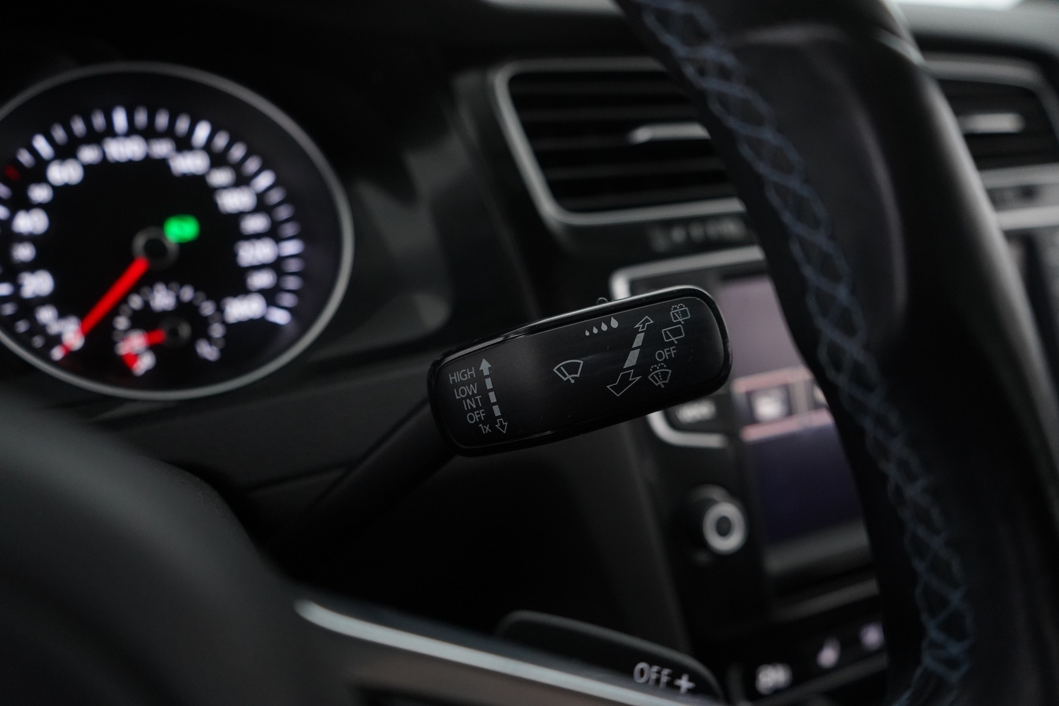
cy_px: 353
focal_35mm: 28
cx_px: 530
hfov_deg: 65.5
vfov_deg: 46.4
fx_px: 824
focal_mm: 28
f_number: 3.5
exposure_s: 1/60
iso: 4000
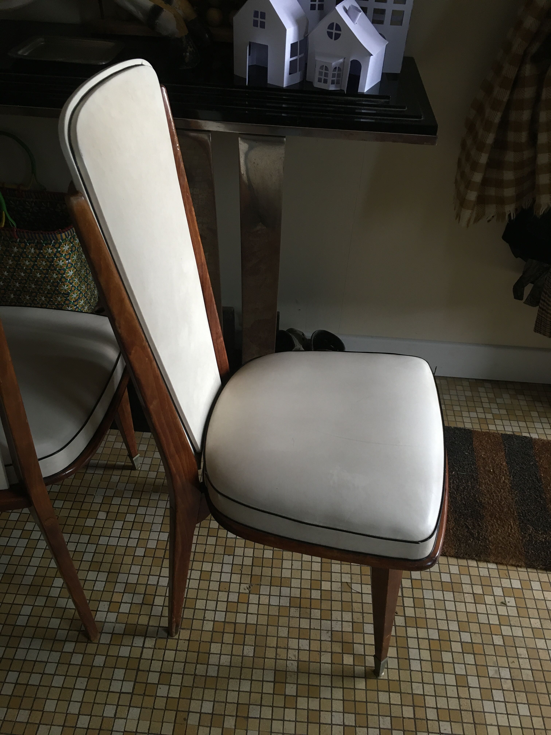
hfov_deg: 48.2
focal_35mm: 29
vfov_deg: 61.7
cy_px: 368
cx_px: 276
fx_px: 615
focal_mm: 4.15
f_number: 2.2
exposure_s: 1/33
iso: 125
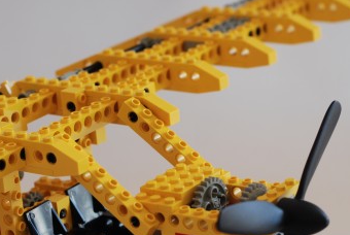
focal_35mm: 141
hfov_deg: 14.5
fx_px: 1373
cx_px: 200
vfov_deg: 9.7
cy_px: 219
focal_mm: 50
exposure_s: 1/60
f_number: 4
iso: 200
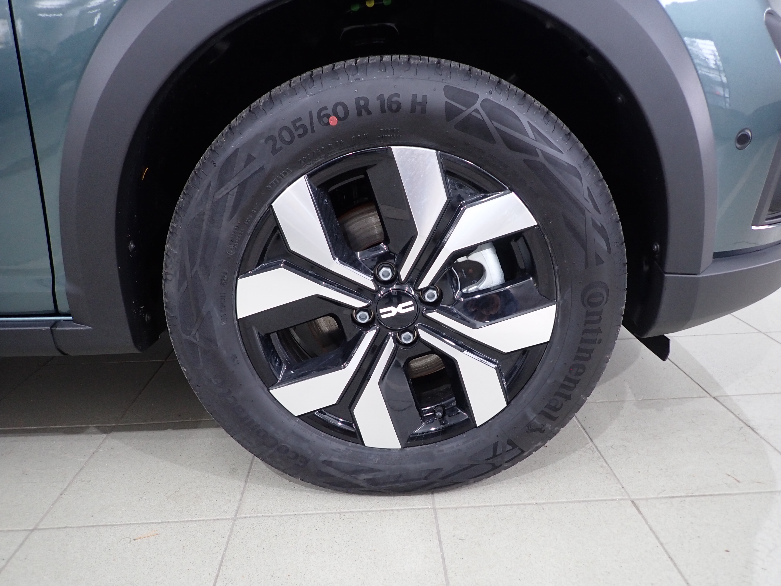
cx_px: 390
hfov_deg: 69.4
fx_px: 564
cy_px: 293
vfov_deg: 54.9
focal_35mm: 25
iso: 200
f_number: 2
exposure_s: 1/30
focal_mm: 4.5
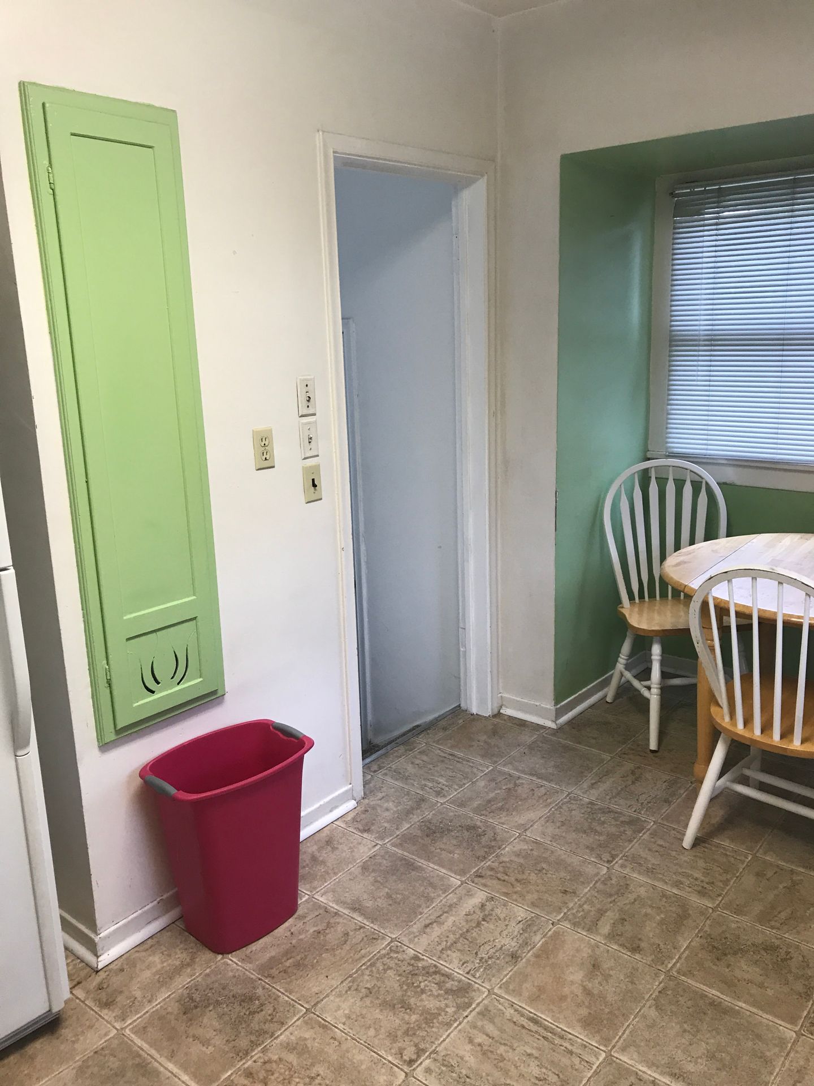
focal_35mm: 28
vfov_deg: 63.4
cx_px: 407
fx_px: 878
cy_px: 543
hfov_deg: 49.7
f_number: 1.8
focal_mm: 3.99
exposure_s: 1/40
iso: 20
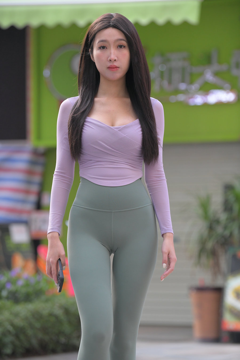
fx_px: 1550
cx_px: 120
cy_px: 180
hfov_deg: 8.9
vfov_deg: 13.2
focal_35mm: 155
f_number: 4
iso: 2200
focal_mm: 155
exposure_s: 1/1000
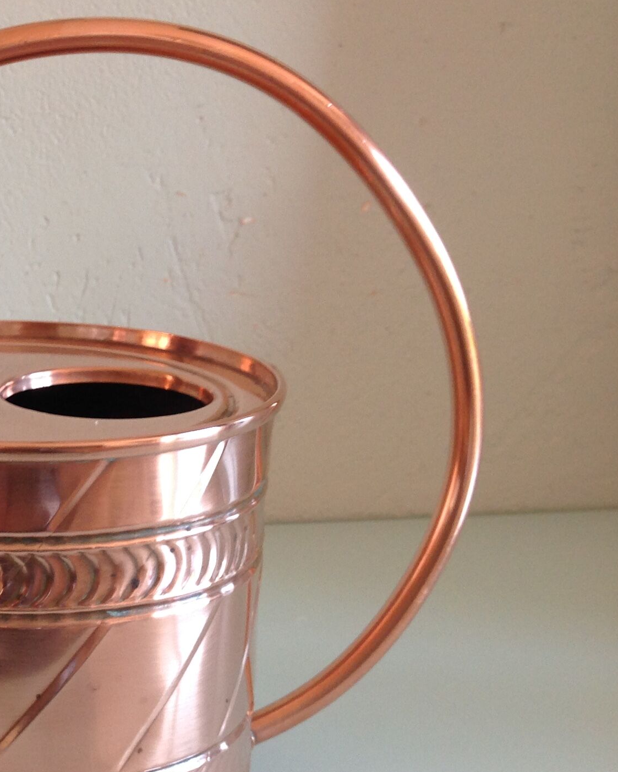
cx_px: -92
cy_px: 450
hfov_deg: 22.6
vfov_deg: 30.0
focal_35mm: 63
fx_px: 1440
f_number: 2.4
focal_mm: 4.28
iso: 64
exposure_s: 1/15
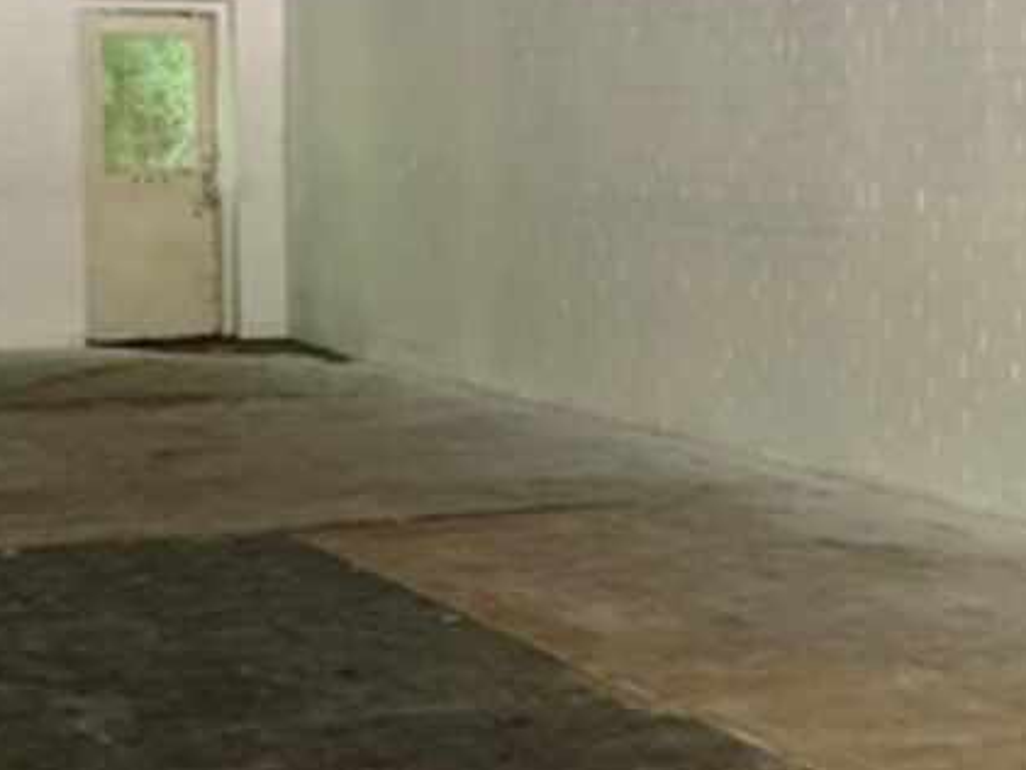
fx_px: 2342
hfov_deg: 24.7
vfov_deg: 18.7
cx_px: 495
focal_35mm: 79
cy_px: 436
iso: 400
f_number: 1.8
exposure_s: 1/57
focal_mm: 4.25
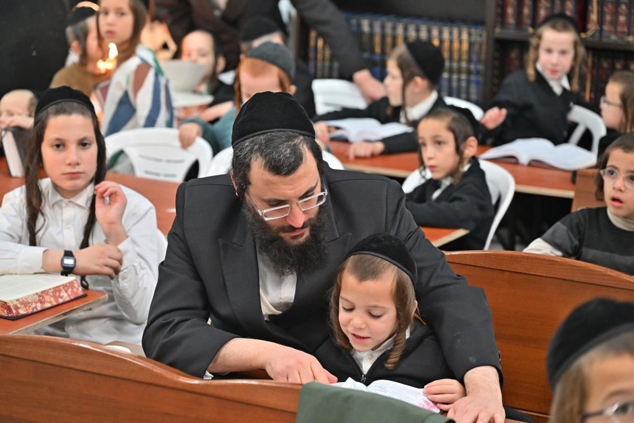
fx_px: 1726
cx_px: 317
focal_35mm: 98
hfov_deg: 20.8
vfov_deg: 14.0
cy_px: 212
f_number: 4
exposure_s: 1/200
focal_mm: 98
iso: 1000
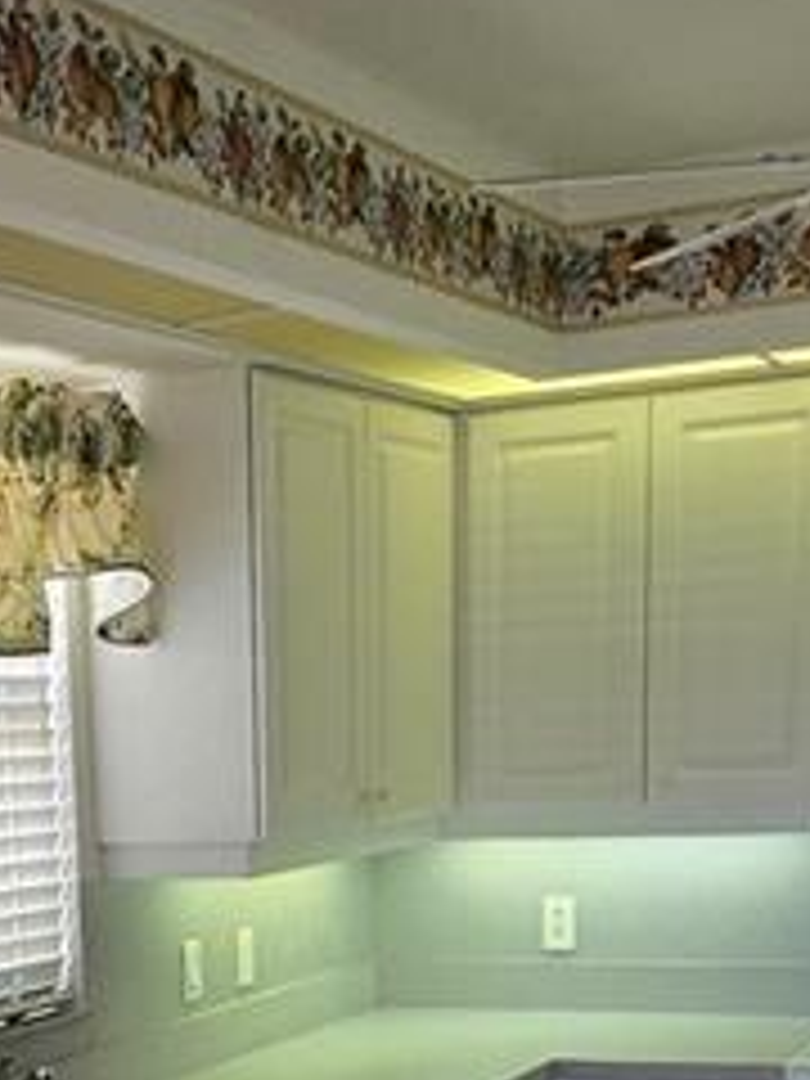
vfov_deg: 26.7
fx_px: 2028
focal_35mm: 65
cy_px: 1269
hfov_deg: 21.9
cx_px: 45
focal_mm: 2.2
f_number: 2.2
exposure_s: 1/120
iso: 64
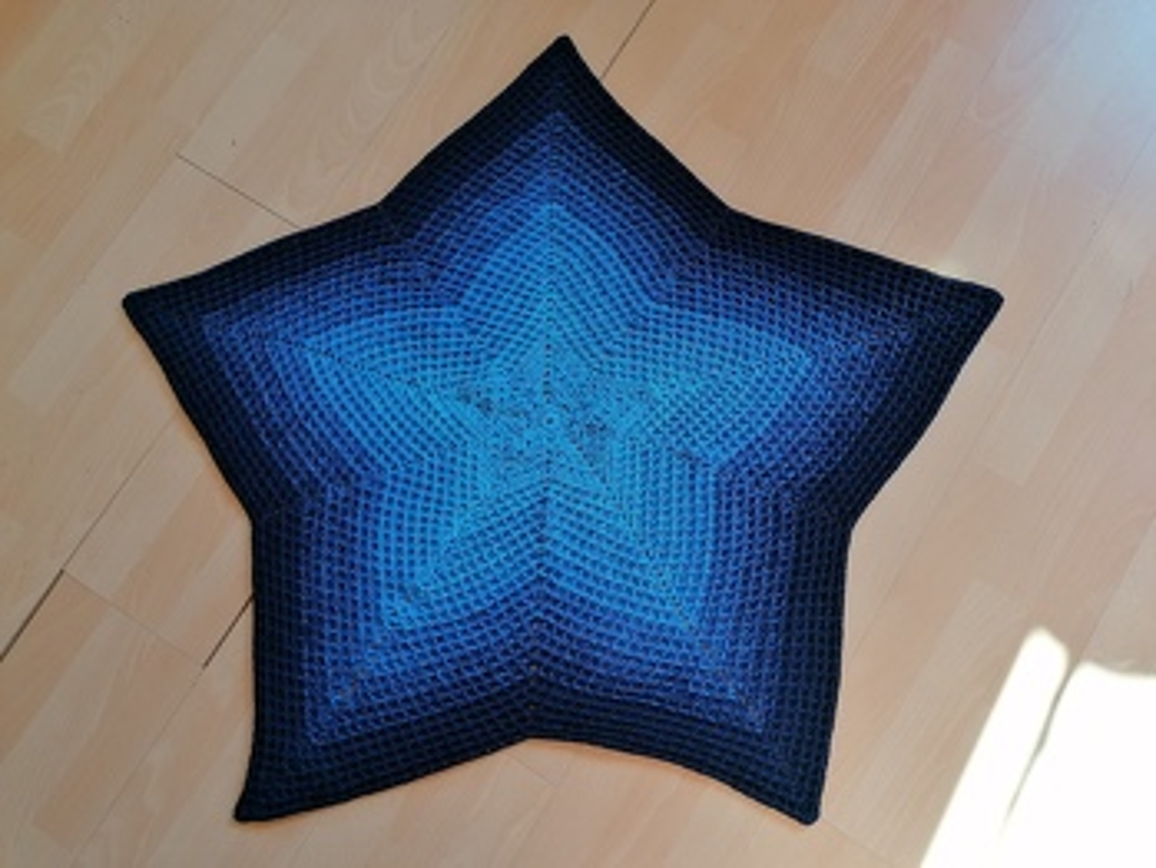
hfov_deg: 65.3
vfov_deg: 51.4
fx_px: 902
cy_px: 434
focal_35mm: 27
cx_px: 578
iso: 100
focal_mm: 4.75
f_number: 1.8
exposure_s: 1/100
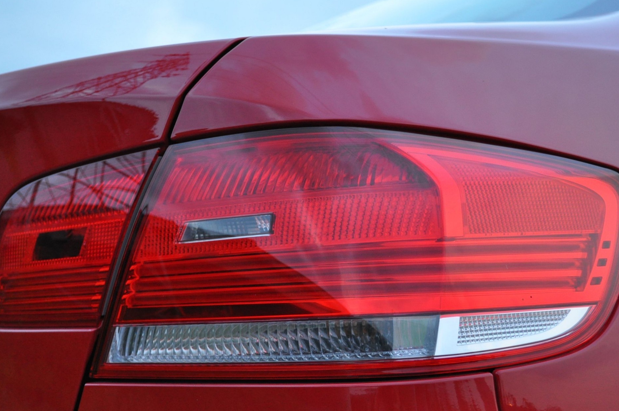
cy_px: 241
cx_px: 289
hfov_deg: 33.4
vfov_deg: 22.5
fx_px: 1031
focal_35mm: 60
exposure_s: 1/30
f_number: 4.5
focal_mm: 30
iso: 800
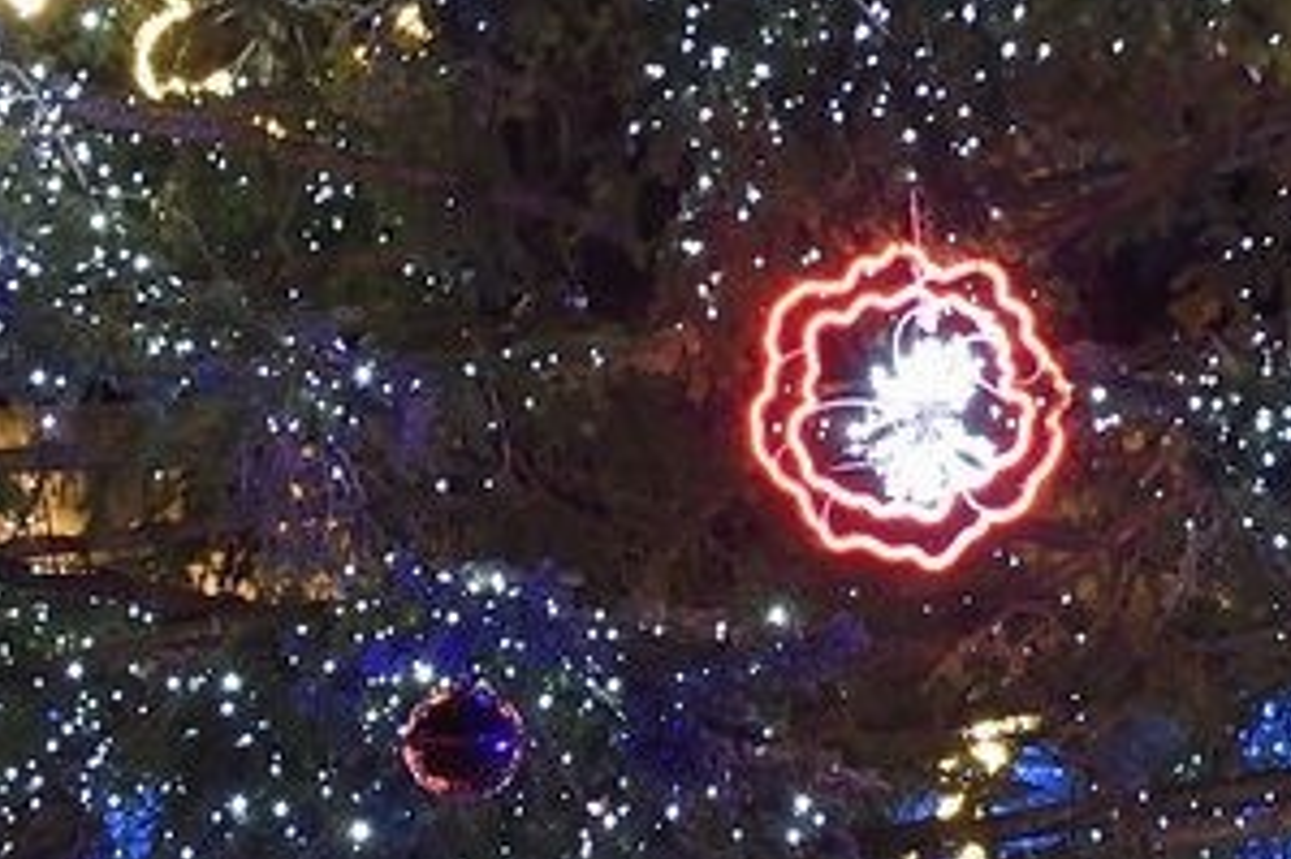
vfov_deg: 1.6
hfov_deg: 2.4
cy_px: 1086
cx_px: 3238
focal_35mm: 855
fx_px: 30643
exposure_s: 1/20
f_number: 6.3
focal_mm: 160
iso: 1600
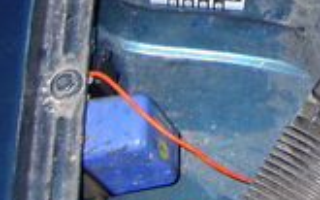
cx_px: 450
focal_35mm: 140
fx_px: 1221
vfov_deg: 8.9
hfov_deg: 14.2
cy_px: -175
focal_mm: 5.6
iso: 100
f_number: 2.8
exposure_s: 1/60
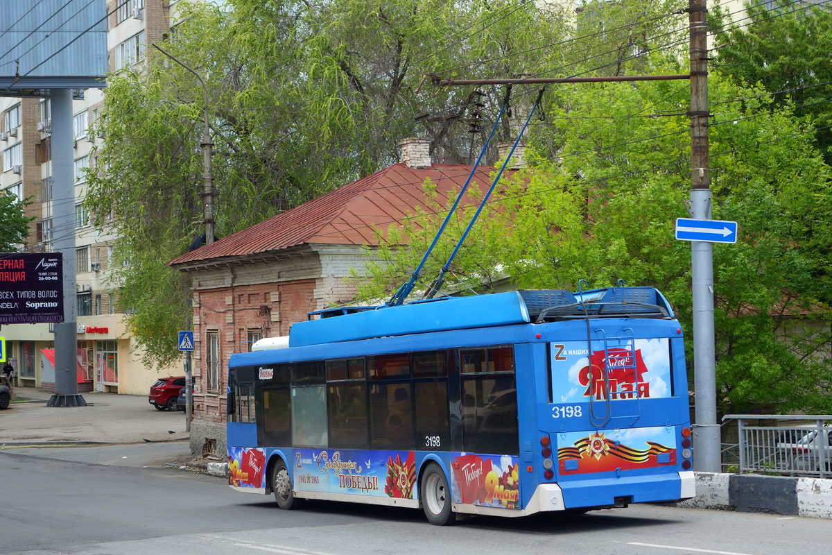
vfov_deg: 20.3
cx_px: 416
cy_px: 278
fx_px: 1548
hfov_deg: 30.1
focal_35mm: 67
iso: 160
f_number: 4
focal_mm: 25.02
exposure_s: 1/500
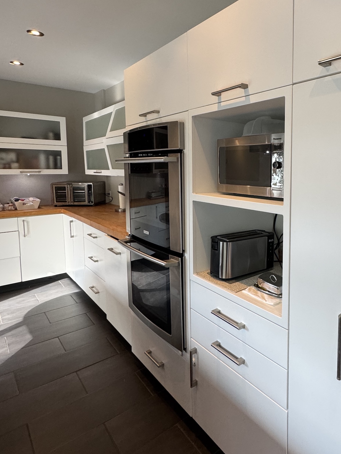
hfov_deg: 55.0
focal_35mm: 23
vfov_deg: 73.5
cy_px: 193
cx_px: 270
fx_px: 302
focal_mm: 2.22
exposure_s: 1/120
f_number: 2.2
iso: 200
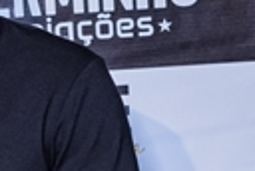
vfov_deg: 6.6
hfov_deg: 9.5
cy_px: 163
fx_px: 1477
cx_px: -168
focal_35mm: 208
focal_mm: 24
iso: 2500
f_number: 2.8
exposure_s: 1/320
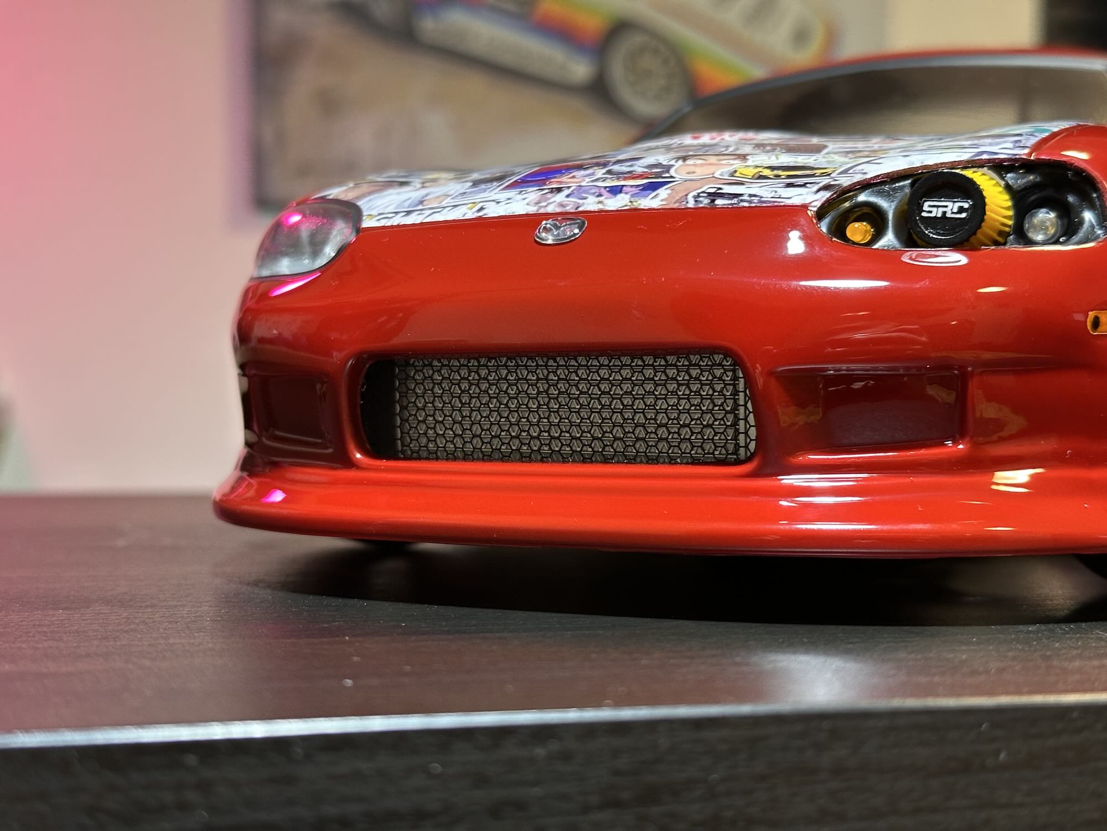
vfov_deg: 30.3
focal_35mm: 48
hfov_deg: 39.7
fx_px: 1535
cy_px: 416
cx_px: 554
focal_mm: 6.86
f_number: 1.78
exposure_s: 1/33
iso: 200
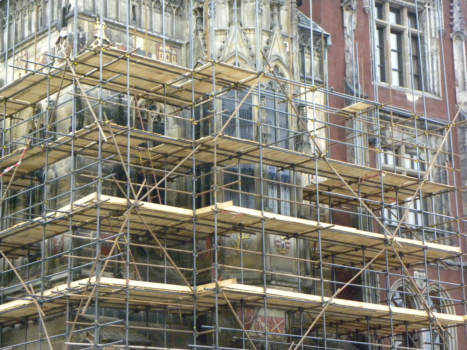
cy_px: 175
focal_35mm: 85
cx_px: 234
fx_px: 1147
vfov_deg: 17.4
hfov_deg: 23.0
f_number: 4
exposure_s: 1/149
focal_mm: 15.1
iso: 677
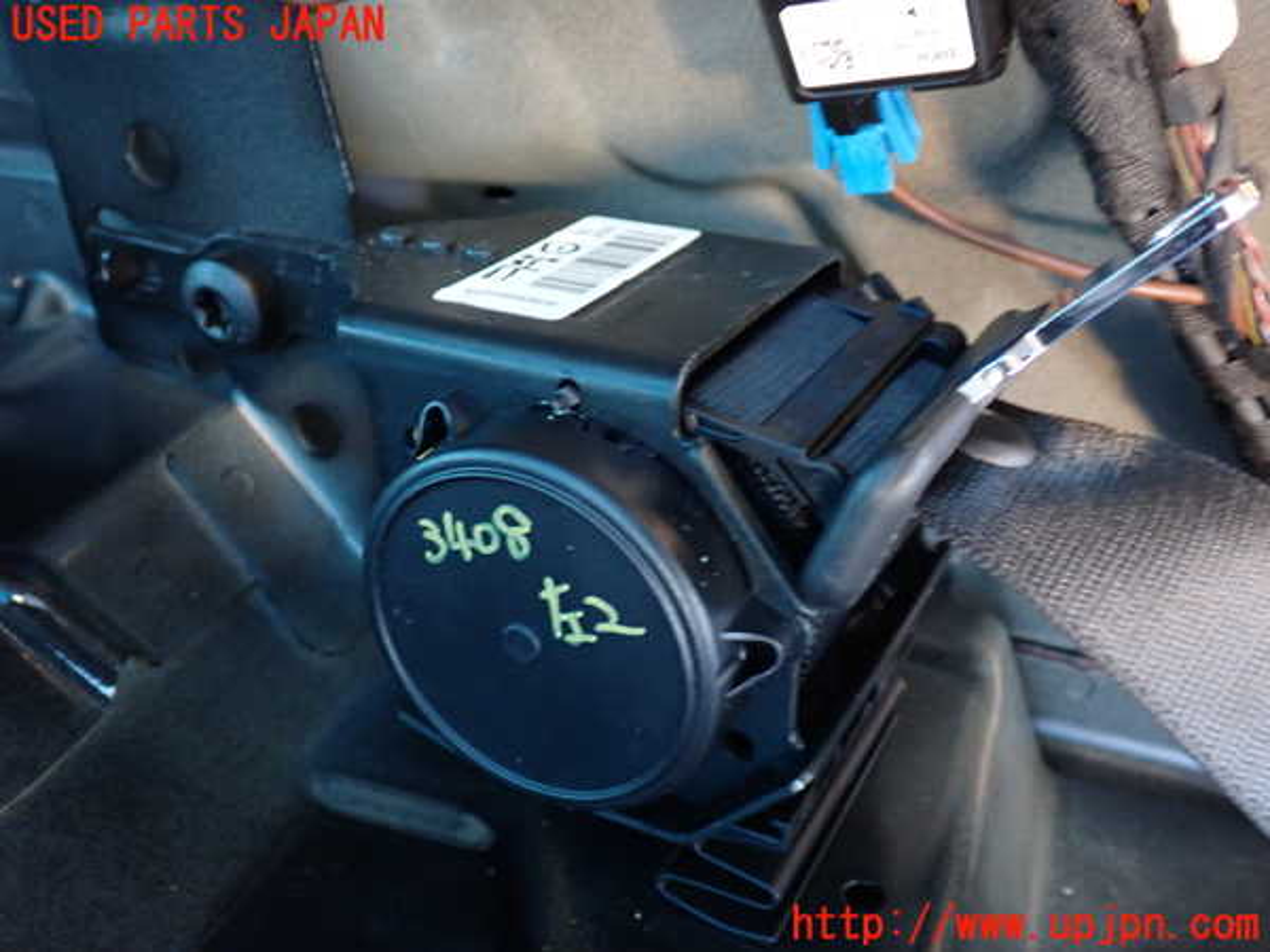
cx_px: 635
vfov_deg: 39.7
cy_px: 476
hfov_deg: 51.4
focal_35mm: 36
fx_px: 1321
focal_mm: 6.37
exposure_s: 1/10
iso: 800
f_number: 2.5
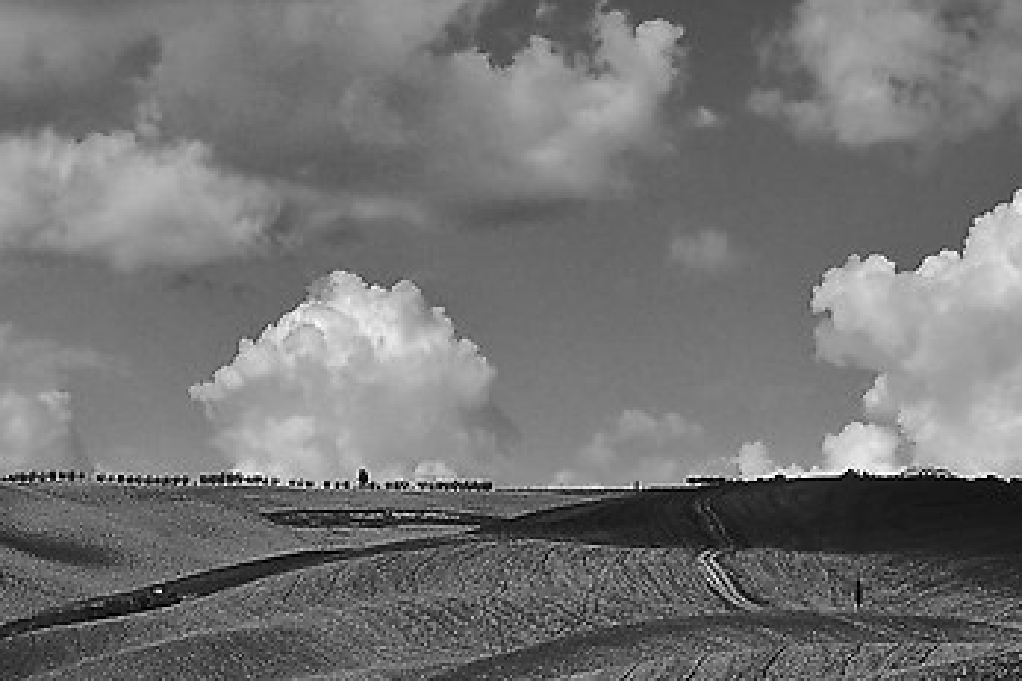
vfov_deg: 11.3
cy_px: 315
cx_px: -380
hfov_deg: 15.9
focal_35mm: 121
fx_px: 3433
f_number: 8
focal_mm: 23
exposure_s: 1/1000
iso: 200
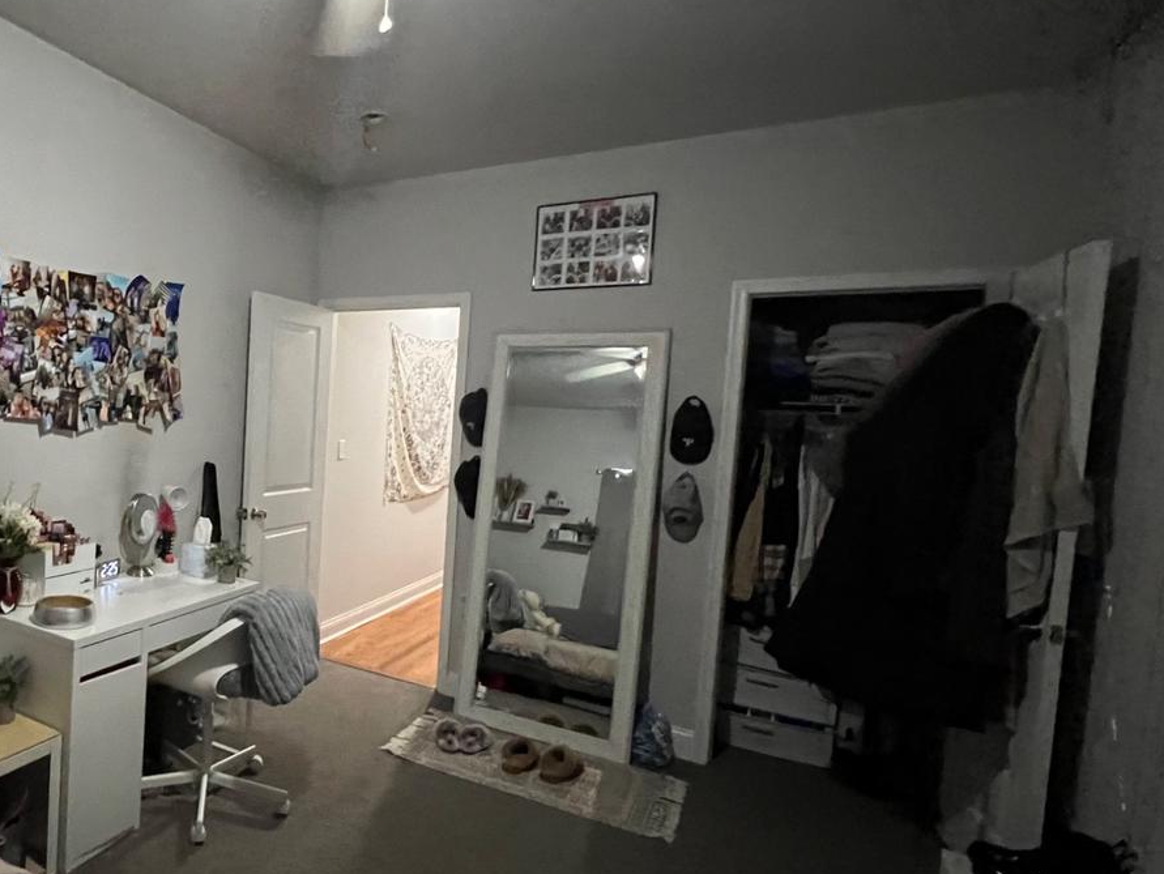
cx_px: 225
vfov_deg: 63.5
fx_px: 706
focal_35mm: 21
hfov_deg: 70.7
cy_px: 457
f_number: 1.8
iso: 1000
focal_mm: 1.57
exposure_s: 1/40
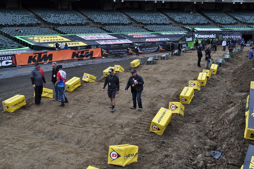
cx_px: 127
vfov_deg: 34.1
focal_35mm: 39
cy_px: 84
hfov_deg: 49.6
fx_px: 275
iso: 200
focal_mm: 26
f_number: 7.1
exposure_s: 1/200
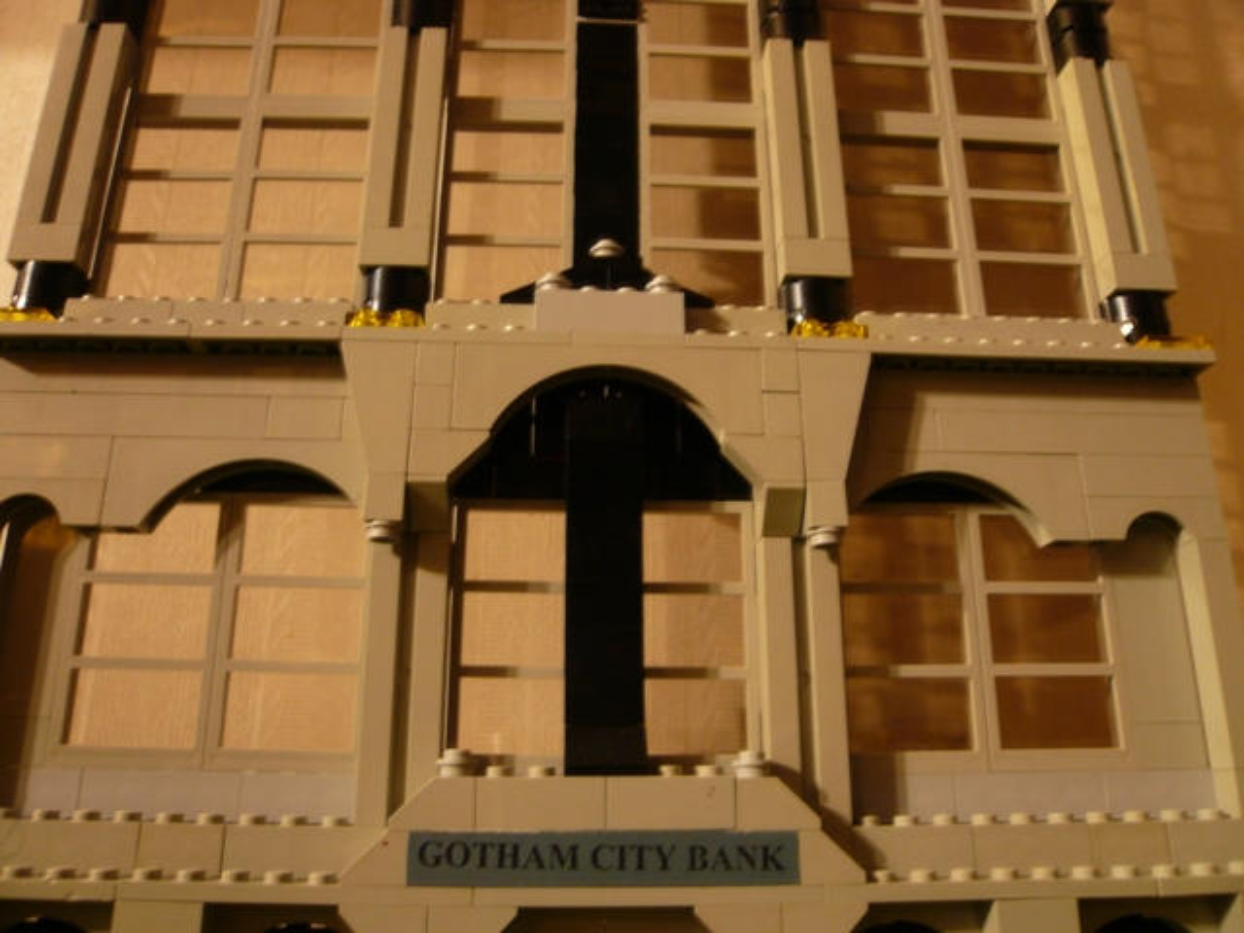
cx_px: 622
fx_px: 1006
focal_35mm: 28
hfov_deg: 63.4
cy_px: 466
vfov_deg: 49.7
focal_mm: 4.6
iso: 100
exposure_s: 6
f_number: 2.8
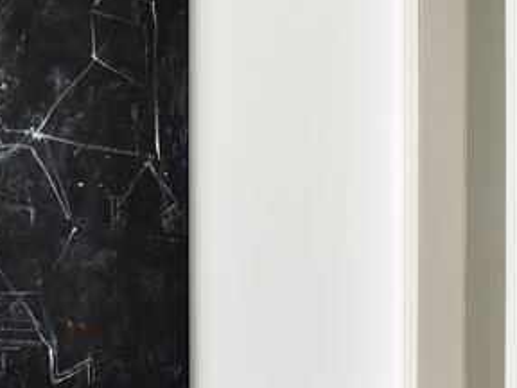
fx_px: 1747
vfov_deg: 12.7
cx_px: -74
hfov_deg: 16.3
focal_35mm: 117
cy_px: 180
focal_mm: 35
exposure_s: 6
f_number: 16
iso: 100
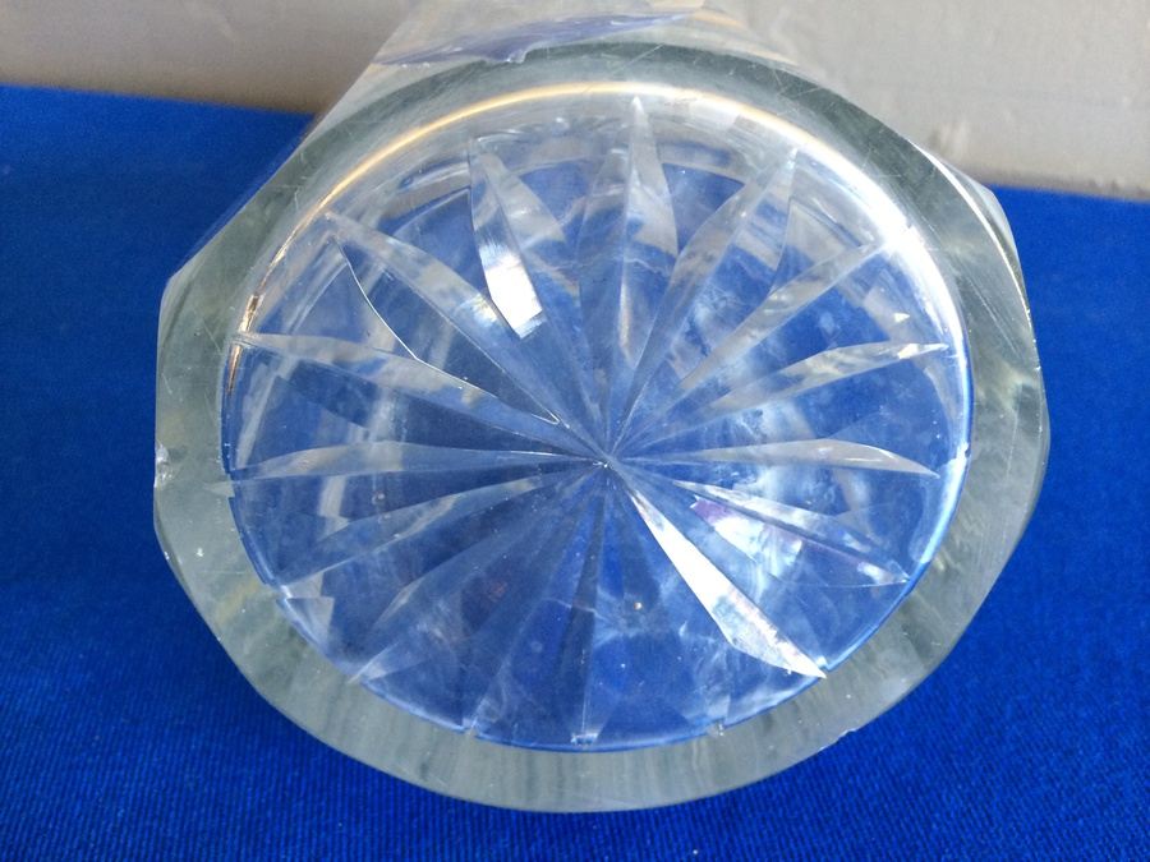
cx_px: 575
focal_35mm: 30
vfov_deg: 46.8
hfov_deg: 60.0
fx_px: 997
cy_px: 431
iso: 80
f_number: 2.2
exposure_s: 1/30
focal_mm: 4.12
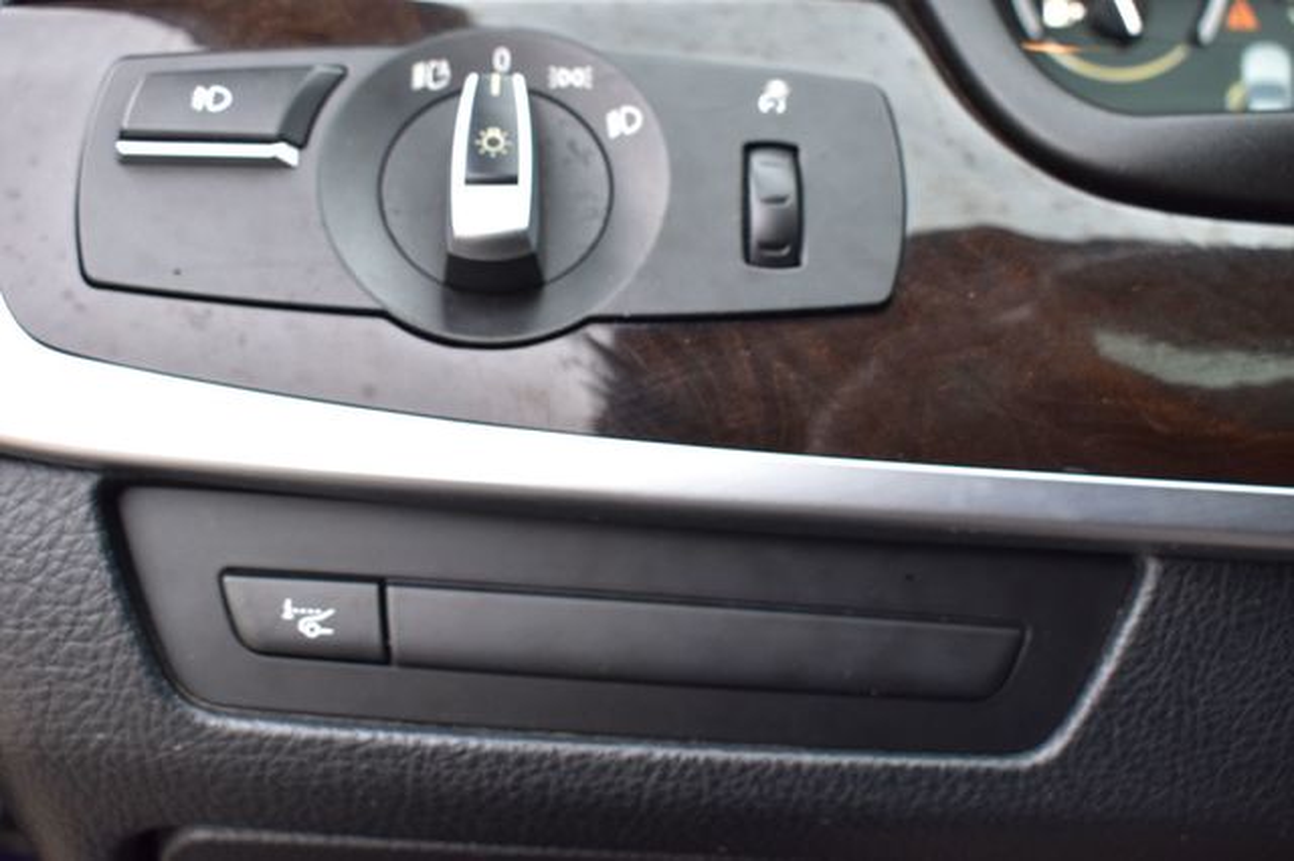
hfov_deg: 42.3
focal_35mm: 46
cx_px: 647
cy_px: 430
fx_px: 1670
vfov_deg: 28.9
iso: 400
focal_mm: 31
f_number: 6.3
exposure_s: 1/15
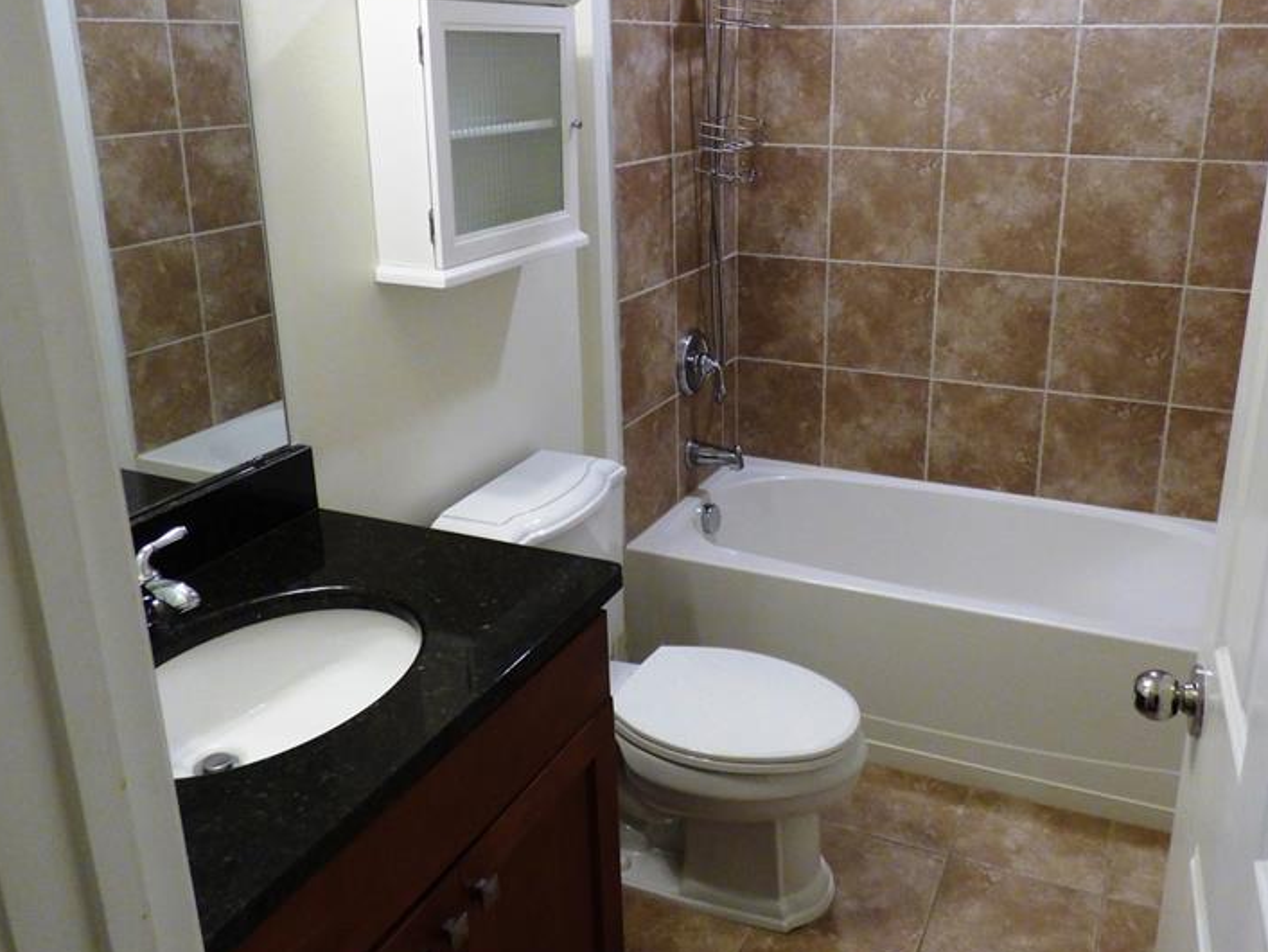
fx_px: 1063
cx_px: 727
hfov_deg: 61.4
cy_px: 402
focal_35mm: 29
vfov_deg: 48.1
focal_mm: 3.58
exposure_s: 1/60
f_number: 2.8
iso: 320
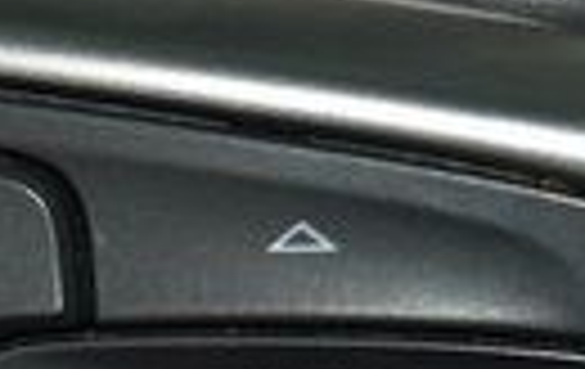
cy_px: 421
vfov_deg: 2.5
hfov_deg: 4.0
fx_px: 8392
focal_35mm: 525
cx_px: 135
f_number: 4.5
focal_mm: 70
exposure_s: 1/60
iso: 800
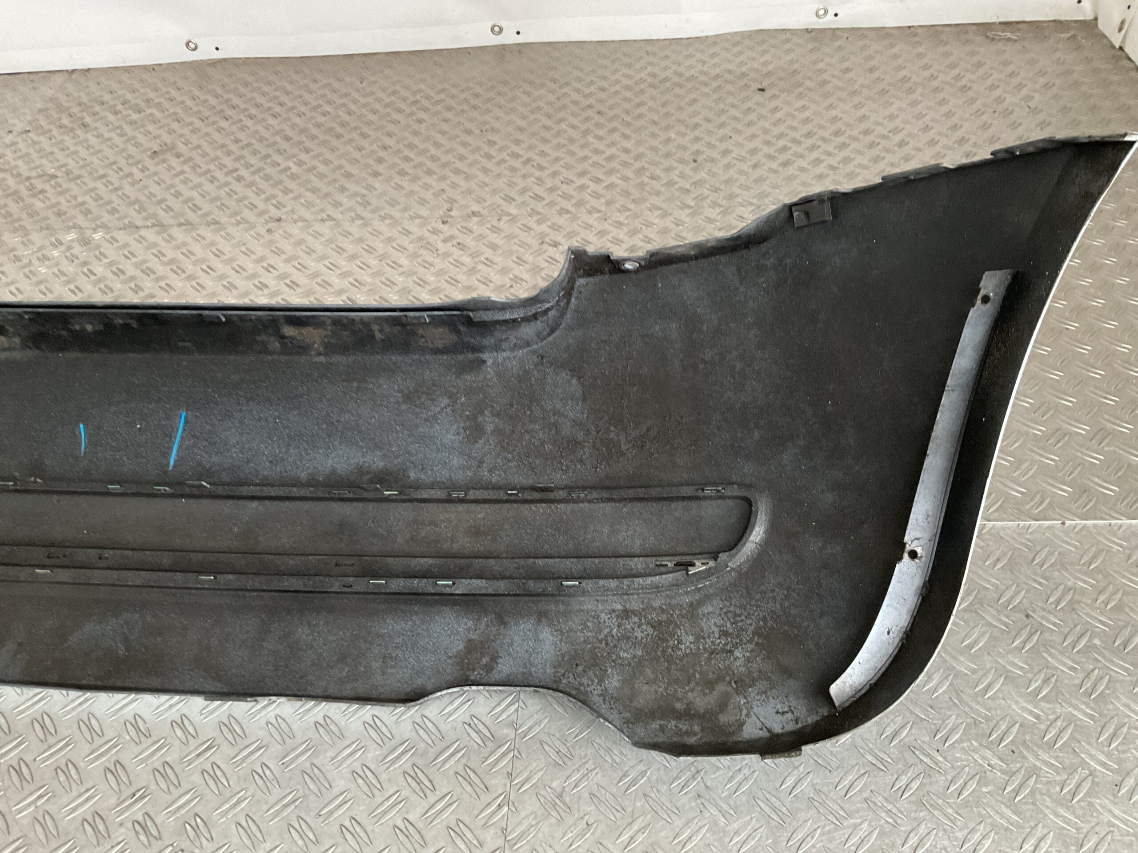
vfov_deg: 48.2
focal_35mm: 29
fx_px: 953
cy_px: 426
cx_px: 569
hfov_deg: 61.7
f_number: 1.8
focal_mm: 3
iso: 200
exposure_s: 1/50
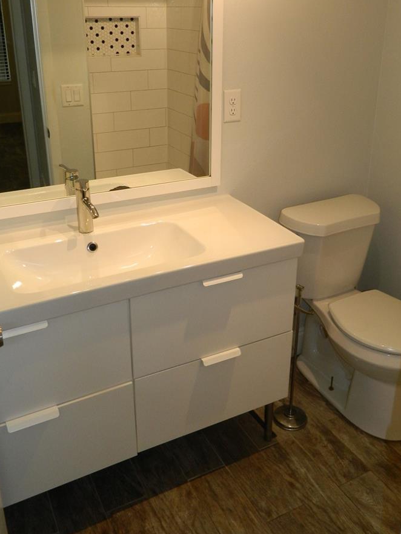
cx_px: 200
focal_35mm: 34
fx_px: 525
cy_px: 222
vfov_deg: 53.7
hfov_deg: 41.8
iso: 110
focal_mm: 4.5
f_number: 3.1
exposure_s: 1/30
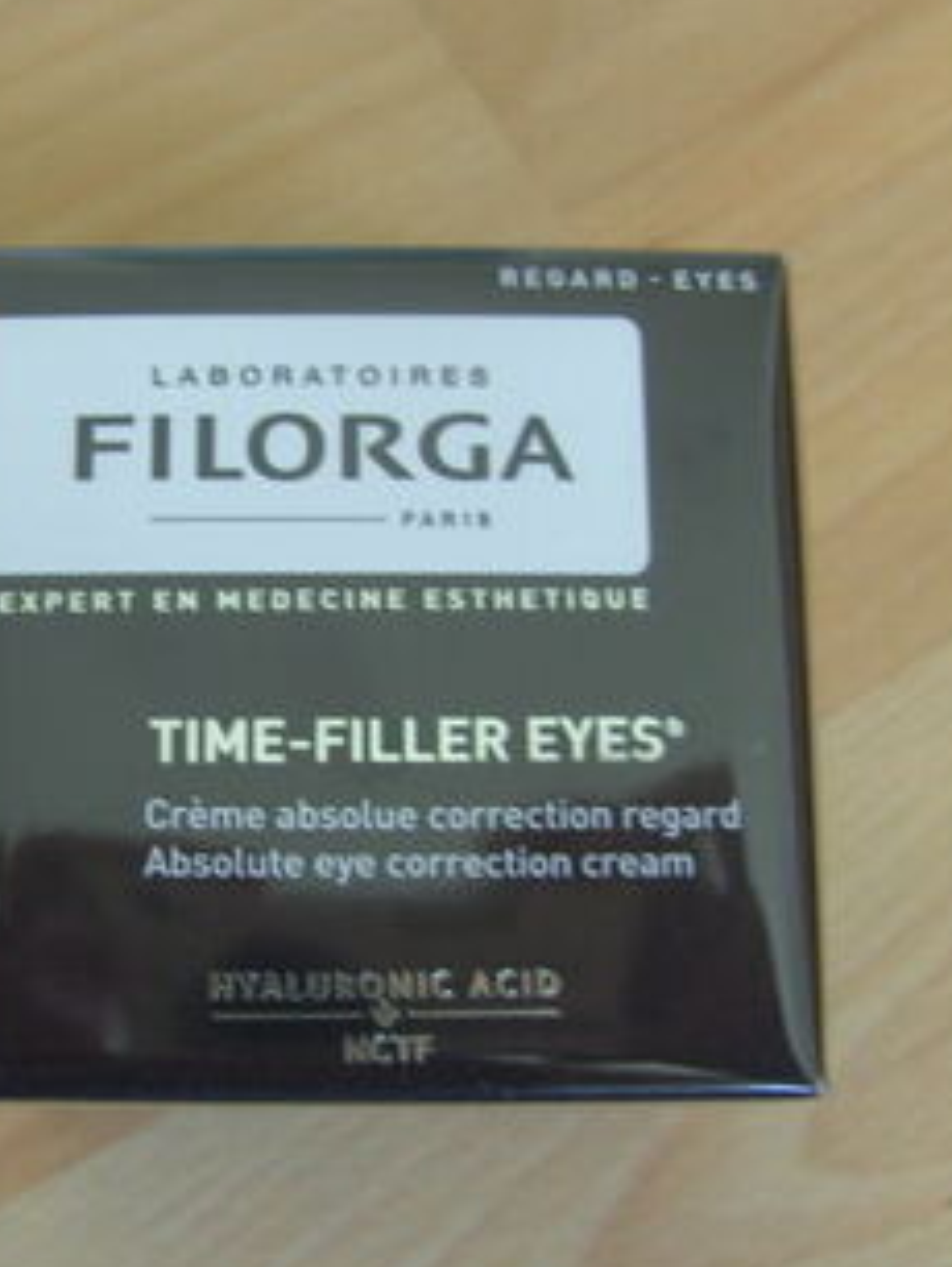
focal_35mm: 58
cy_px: 679
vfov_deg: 33.2
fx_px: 2124
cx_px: 286
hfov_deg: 25.1
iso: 100
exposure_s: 1/17
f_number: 2.8
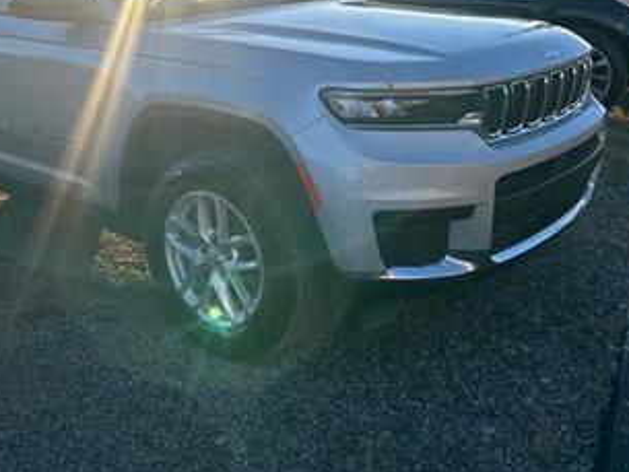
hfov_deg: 43.0
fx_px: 782
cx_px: 190
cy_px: 95
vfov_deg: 32.7
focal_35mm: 43
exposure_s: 1/3257
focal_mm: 5.7
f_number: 1.5
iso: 50
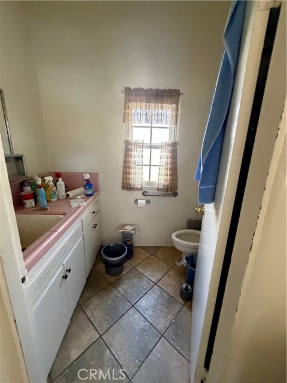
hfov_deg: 85.7
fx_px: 155
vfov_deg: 102.1
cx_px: 144
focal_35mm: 14
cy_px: 192
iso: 800
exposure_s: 1/60
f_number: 2.2
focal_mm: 2.22
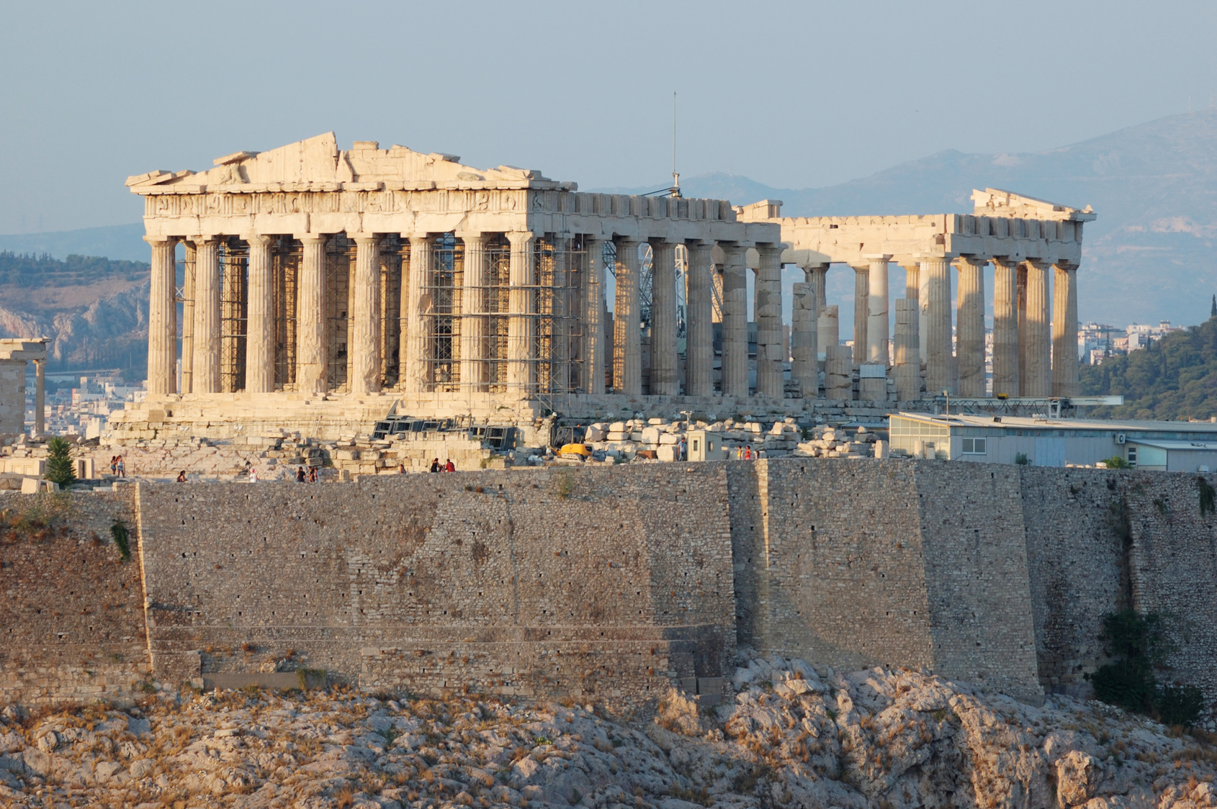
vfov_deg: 5.1
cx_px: 608
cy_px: 404
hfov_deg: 7.6
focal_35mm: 270
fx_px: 9120
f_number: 11
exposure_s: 1/125
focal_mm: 180
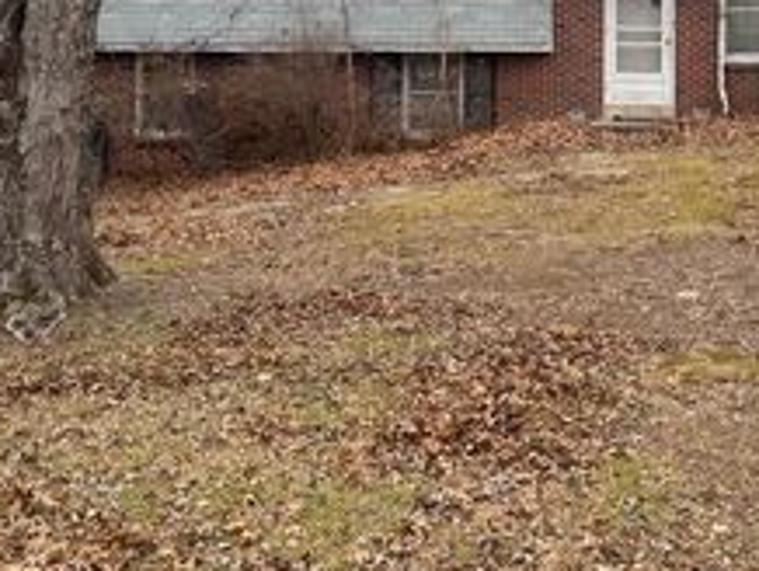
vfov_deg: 26.0
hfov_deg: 33.9
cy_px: 85
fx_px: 1207
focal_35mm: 55
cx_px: 602
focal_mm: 6.76
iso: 64
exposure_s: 1/178
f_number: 1.78
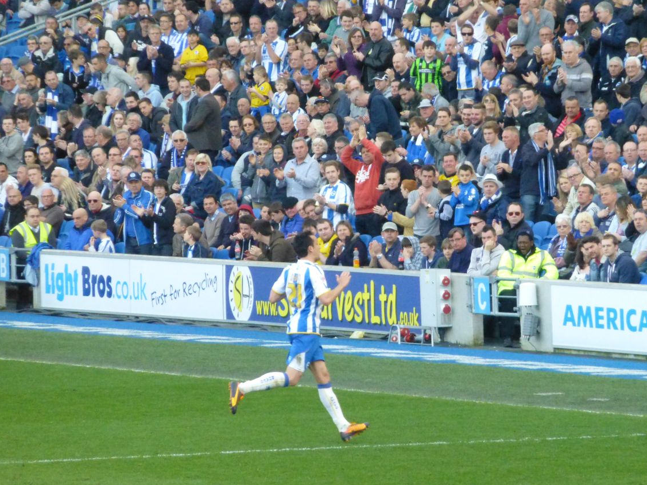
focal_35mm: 511
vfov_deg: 2.9
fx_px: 9550
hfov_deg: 3.9
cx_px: 334
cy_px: 230
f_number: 6.4
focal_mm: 86
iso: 1600
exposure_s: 1/320
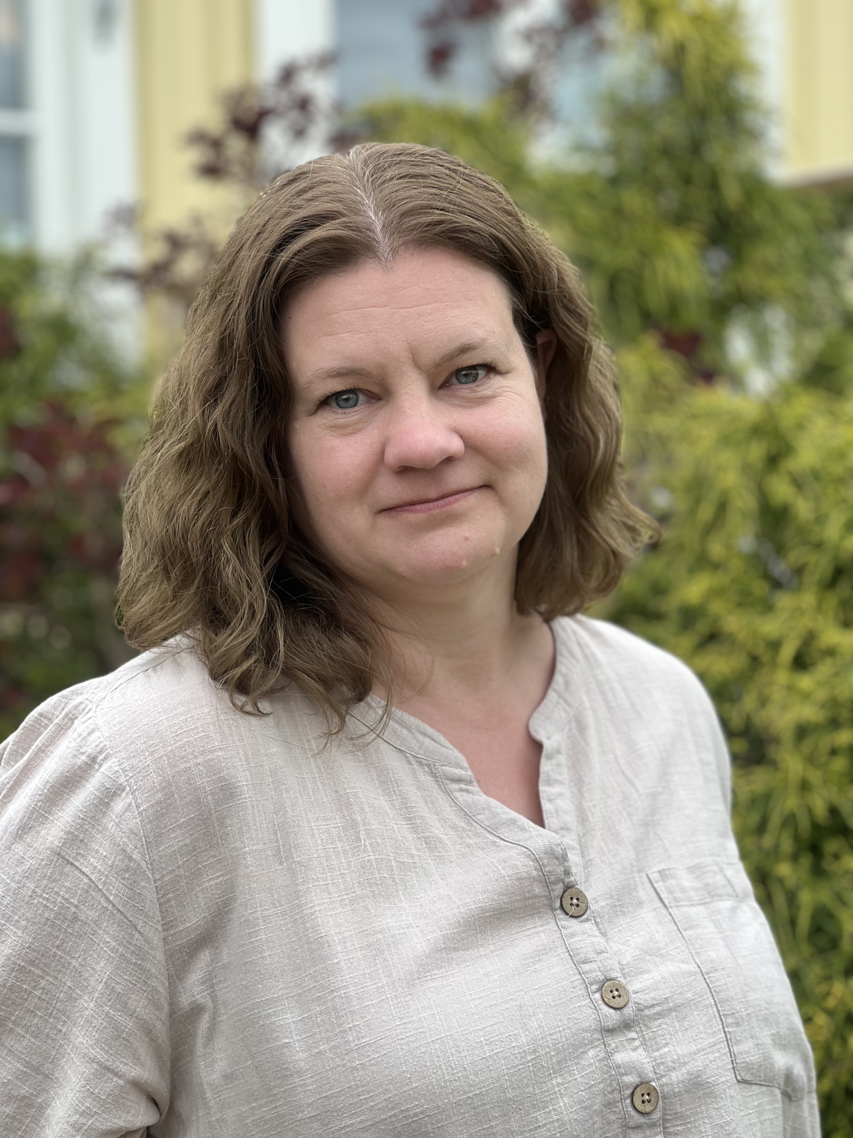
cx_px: 426
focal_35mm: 77
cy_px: 569
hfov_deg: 19.1
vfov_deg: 25.3
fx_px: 2530
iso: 25
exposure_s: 1/121
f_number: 2.8
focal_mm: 9
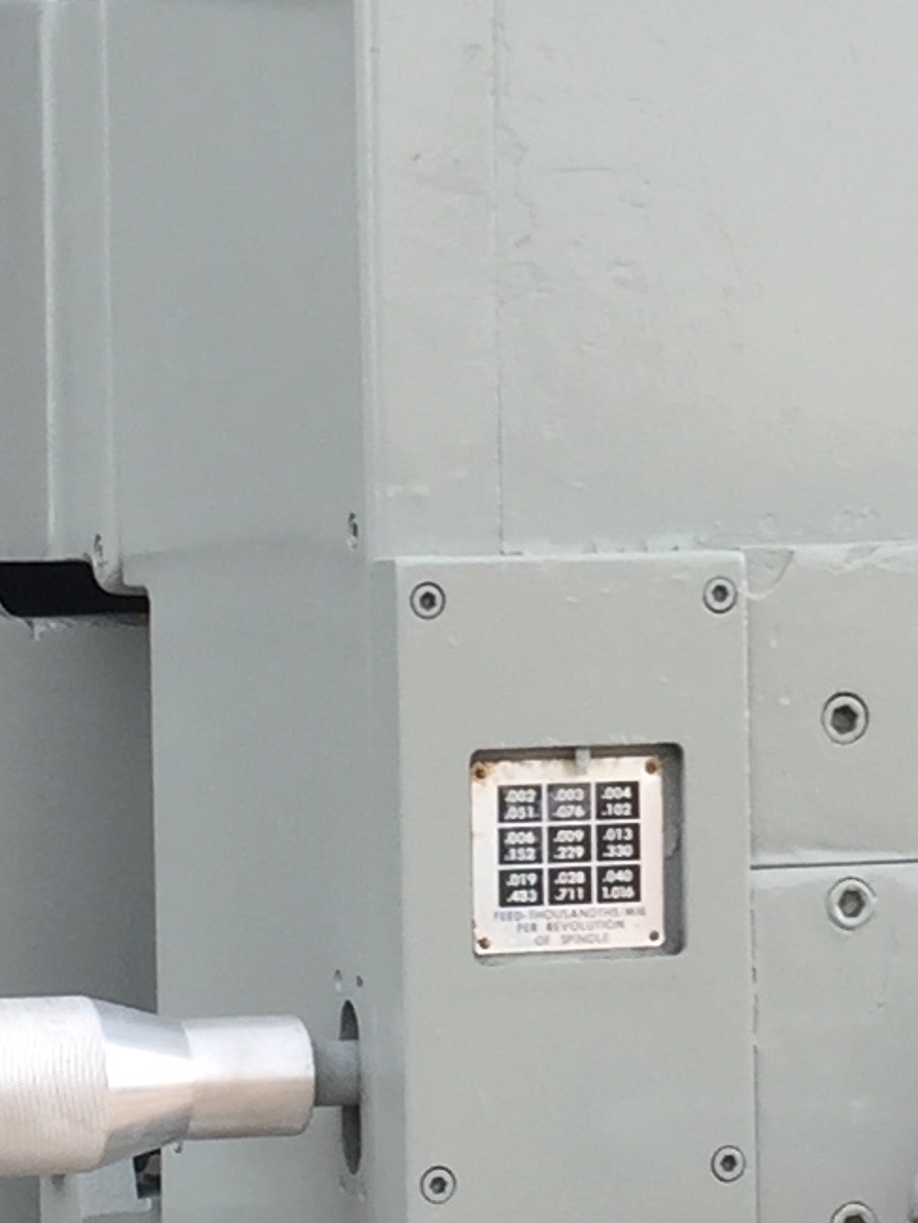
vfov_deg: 13.5
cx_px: 627
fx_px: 5162
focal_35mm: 146
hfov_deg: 10.2
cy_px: 632
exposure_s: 1/130
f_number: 2.2
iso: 32
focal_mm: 4.15
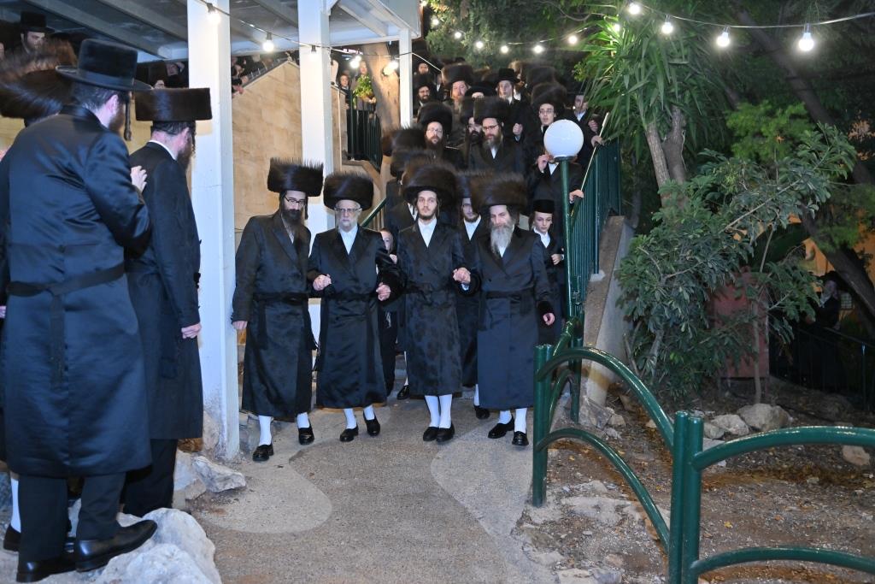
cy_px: 292
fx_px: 924
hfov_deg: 50.7
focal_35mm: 38
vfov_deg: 35.1
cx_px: 438
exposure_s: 1/160
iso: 1000
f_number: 4
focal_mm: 38
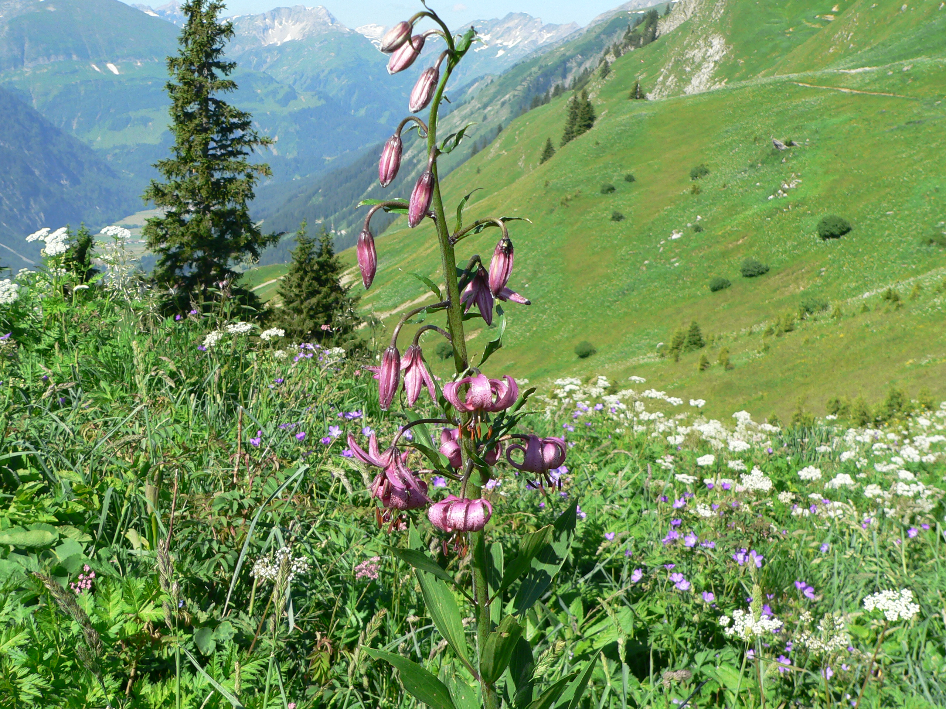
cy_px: 354
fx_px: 1284
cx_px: 473
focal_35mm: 47
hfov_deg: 40.4
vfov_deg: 30.9
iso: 100
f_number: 4
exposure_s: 1/500
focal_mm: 7.8
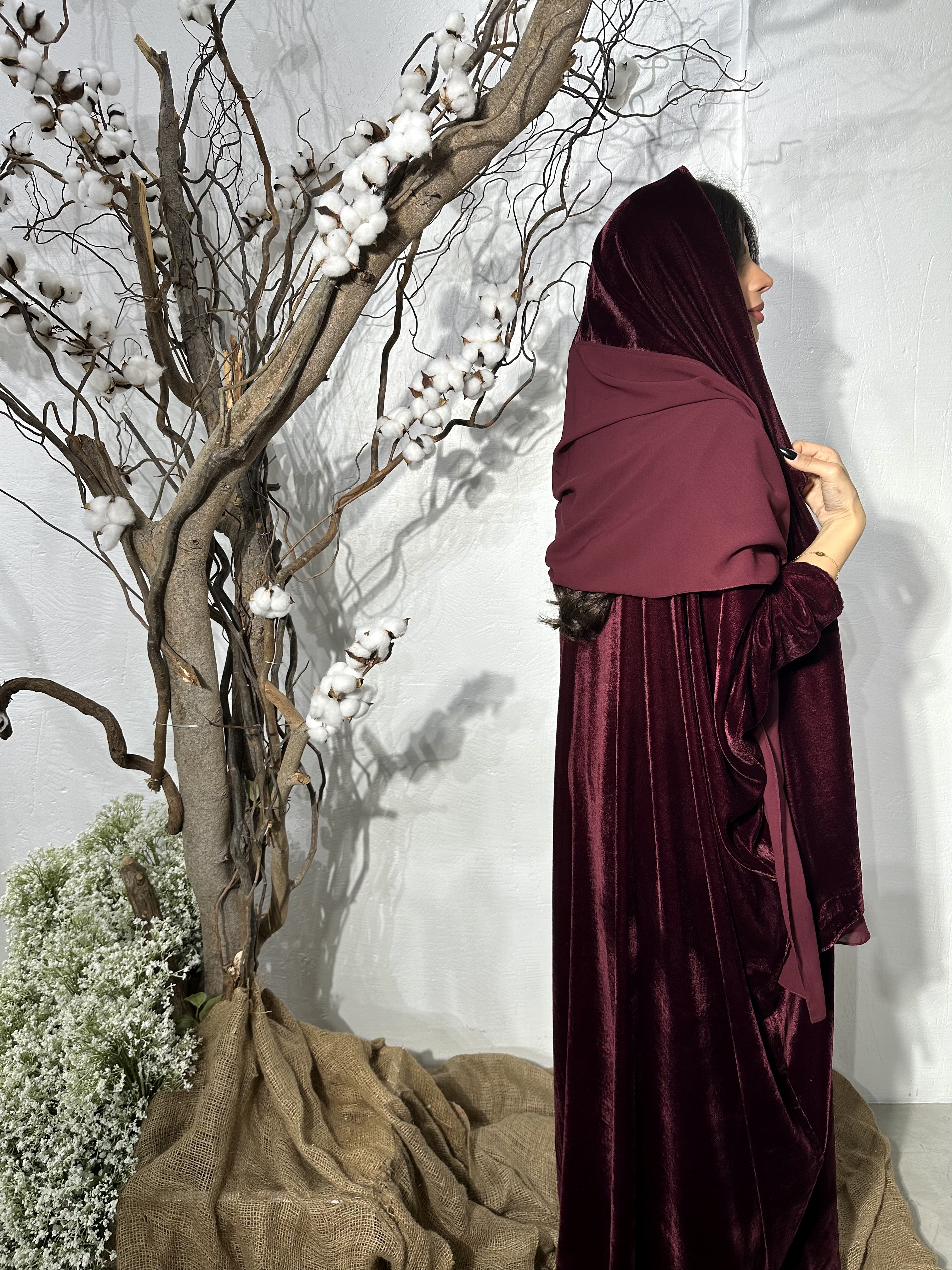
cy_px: 635
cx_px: 476
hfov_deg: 56.8
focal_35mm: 24
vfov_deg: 71.6
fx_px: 880
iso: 80
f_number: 1.78
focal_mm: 6.86
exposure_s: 1/464
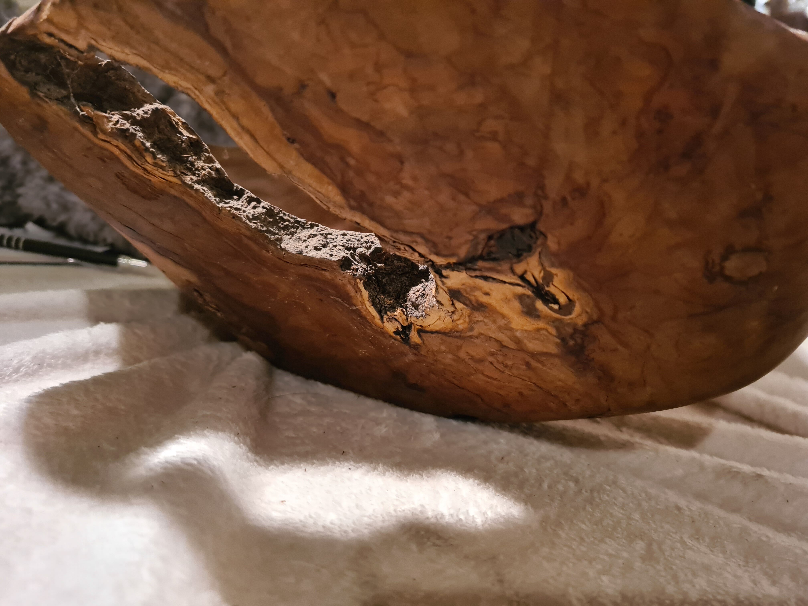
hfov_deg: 67.3
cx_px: 404
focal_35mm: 26
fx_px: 607
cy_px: 303
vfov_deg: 53.1
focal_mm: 5.4
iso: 500
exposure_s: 1/50
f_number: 1.8
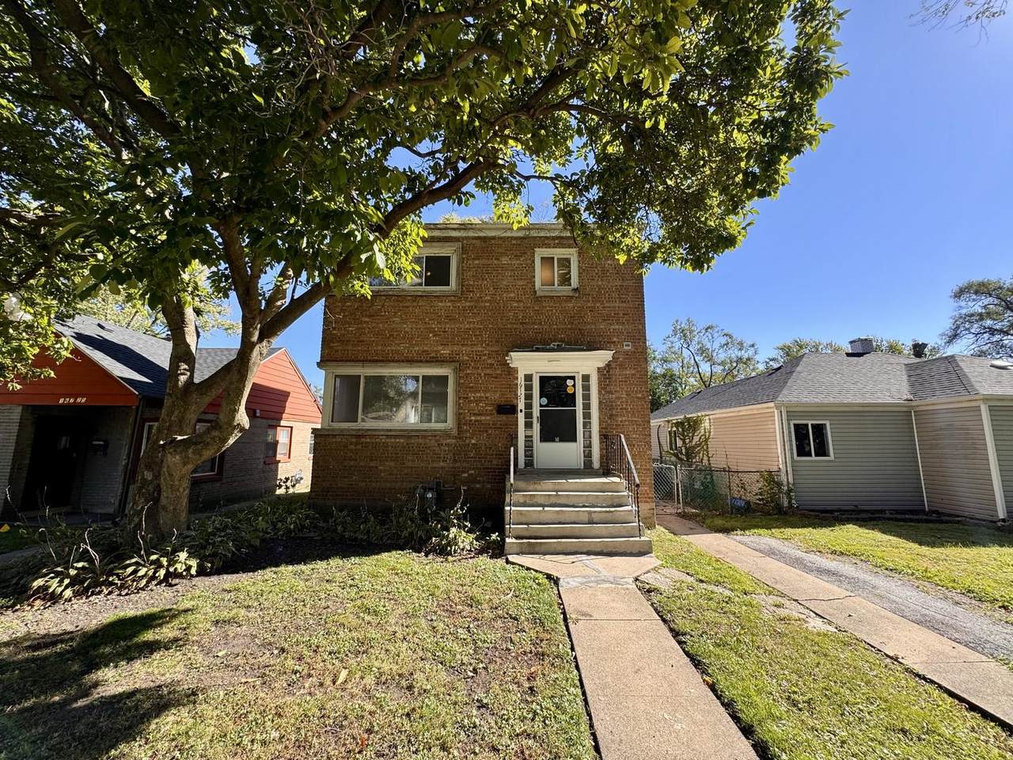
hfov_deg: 102.1
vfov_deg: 85.7
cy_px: 380
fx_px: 410
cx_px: 506
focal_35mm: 14
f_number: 2.2
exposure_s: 1/412
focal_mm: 2.22
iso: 40
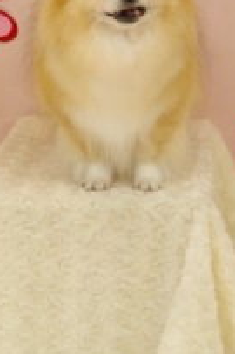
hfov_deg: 10.9
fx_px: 1236
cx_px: 125
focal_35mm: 126
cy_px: 54
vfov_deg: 16.1
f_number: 3.5
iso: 1250
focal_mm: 43
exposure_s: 1/160
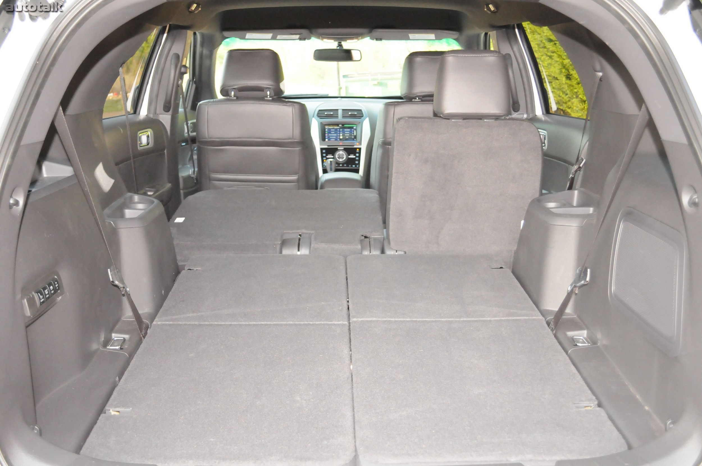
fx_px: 701
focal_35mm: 36
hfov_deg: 53.2
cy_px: 233
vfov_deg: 36.8
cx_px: 351
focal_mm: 24
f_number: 4
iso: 2500
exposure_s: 1/160
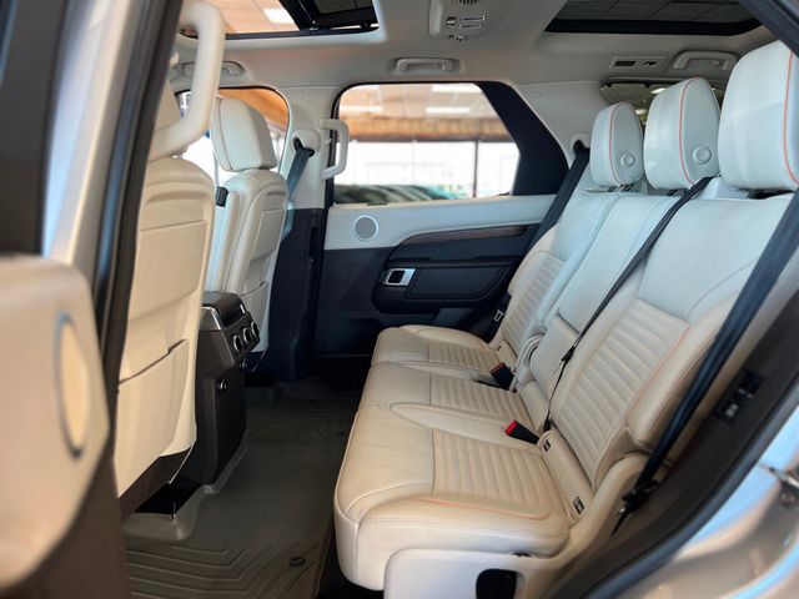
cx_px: 400
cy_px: 300
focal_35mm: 26
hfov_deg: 67.3
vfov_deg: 53.1
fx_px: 600
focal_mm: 5.7
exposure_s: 1/120
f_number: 1.5
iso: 64
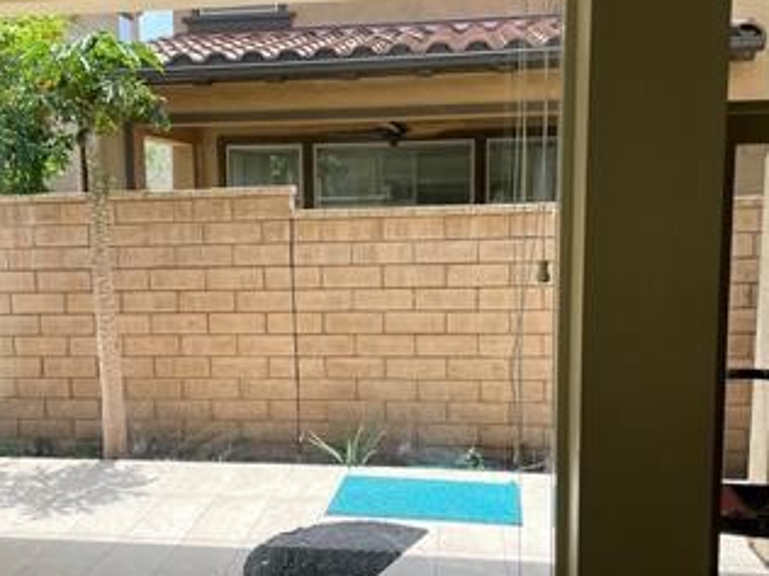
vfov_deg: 38.7
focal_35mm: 37
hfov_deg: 50.0
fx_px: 822
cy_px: 295
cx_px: 331
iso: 32
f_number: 1.6
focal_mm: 4.2
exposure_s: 1/703
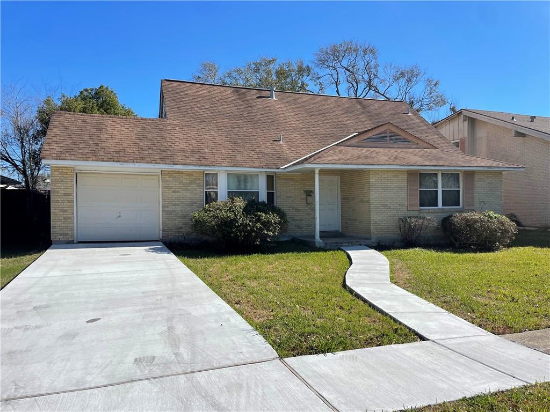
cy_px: 206
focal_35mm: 26
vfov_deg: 53.1
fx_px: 413
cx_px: 275
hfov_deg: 67.3
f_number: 1.6
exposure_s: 1/4292
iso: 32
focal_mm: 4.2
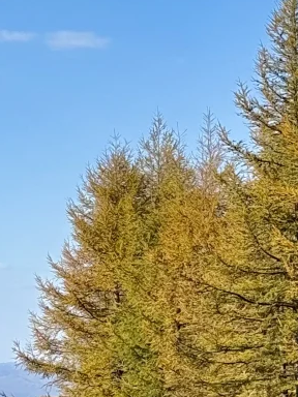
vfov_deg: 11.0
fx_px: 2066
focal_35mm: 180
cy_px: 209
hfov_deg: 8.1
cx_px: 466
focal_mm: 6.76
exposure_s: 1/2865
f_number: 1.78
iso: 64
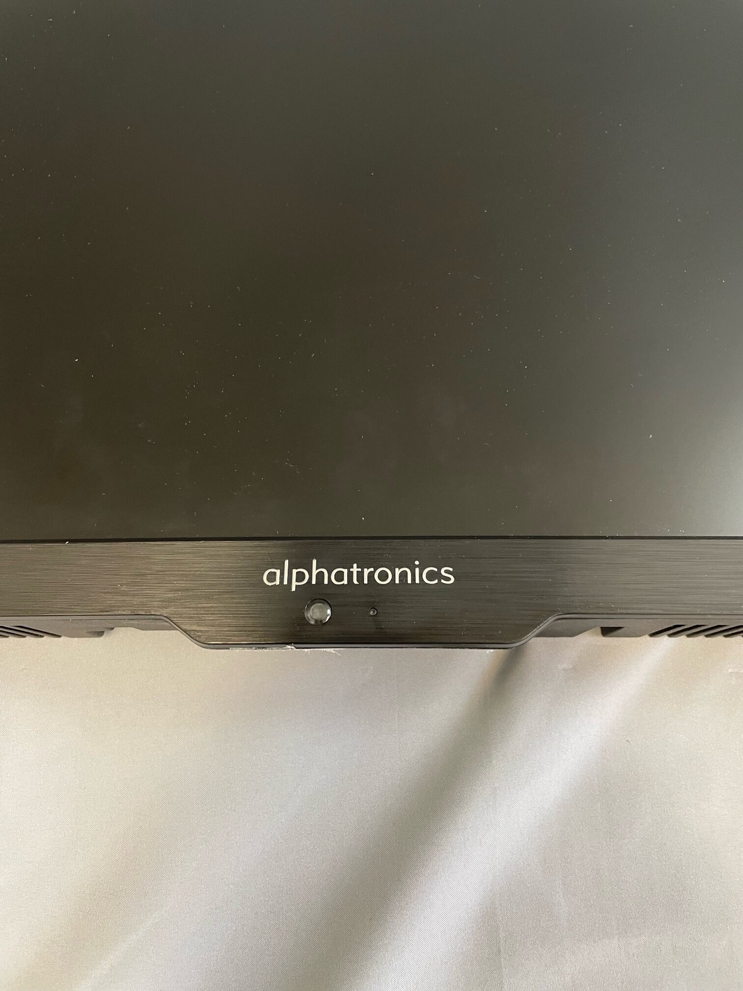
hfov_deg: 53.1
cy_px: 496
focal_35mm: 26
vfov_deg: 67.3
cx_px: 372
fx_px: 744
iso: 125
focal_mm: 4.2
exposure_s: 1/50
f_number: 1.6
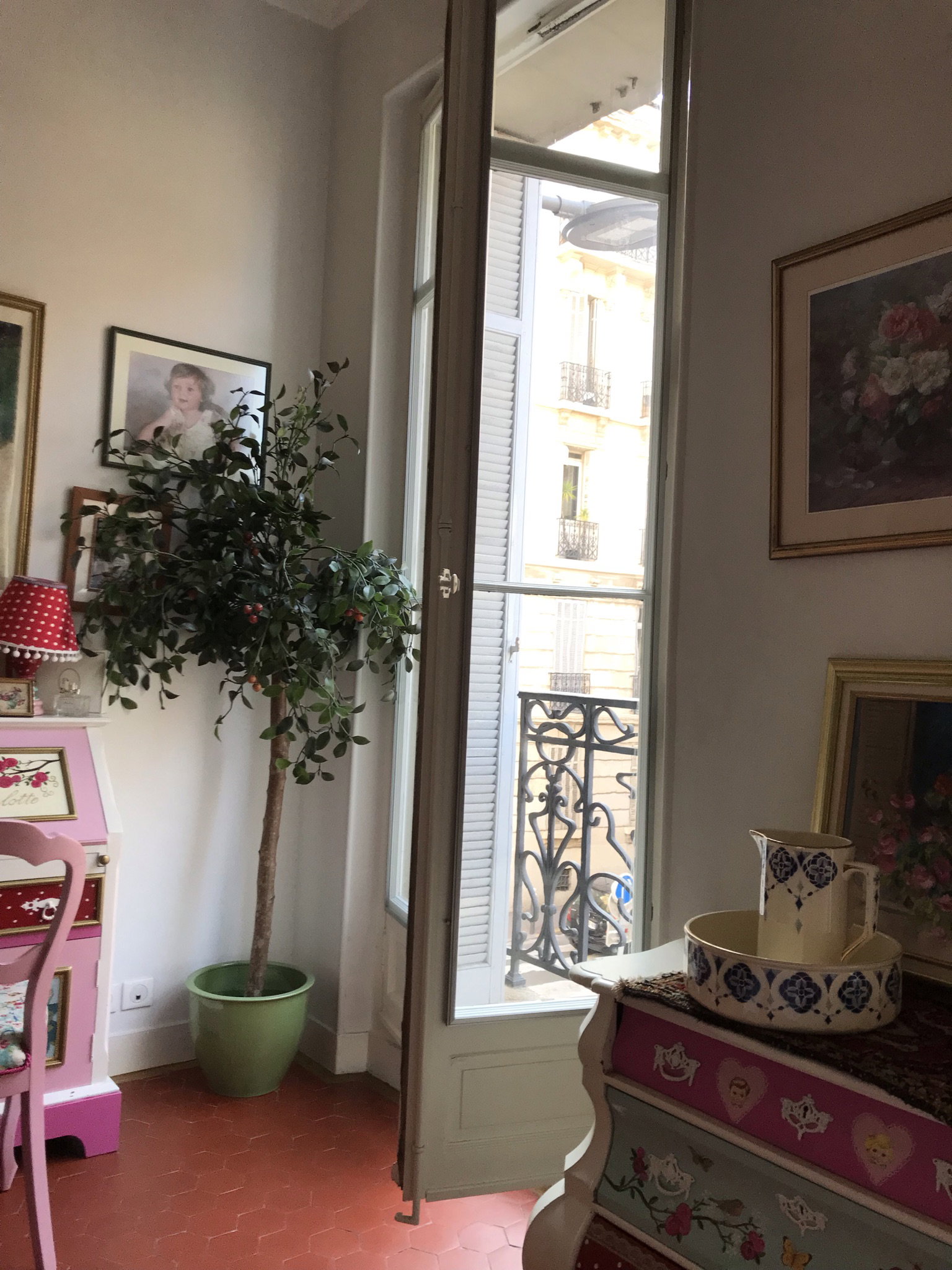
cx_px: 476
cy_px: 635
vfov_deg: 63.4
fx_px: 1027
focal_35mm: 28
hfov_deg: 49.7
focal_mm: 3.99
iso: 40
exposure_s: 1/100
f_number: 1.8
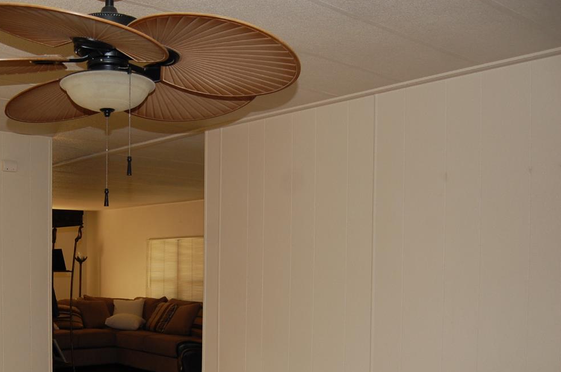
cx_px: 136
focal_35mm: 41
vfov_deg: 31.9
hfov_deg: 45.7
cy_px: 280
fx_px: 638
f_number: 3.5
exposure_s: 1/60
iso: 400
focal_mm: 18
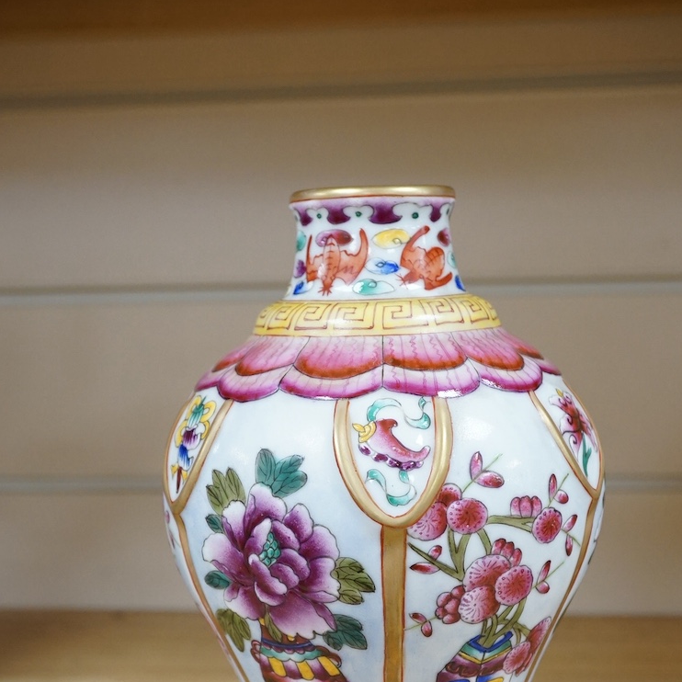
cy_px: 484
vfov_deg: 29.2
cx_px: 344
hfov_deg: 29.6
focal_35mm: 58
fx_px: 1293
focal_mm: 30
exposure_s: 1/80
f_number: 9
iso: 1600
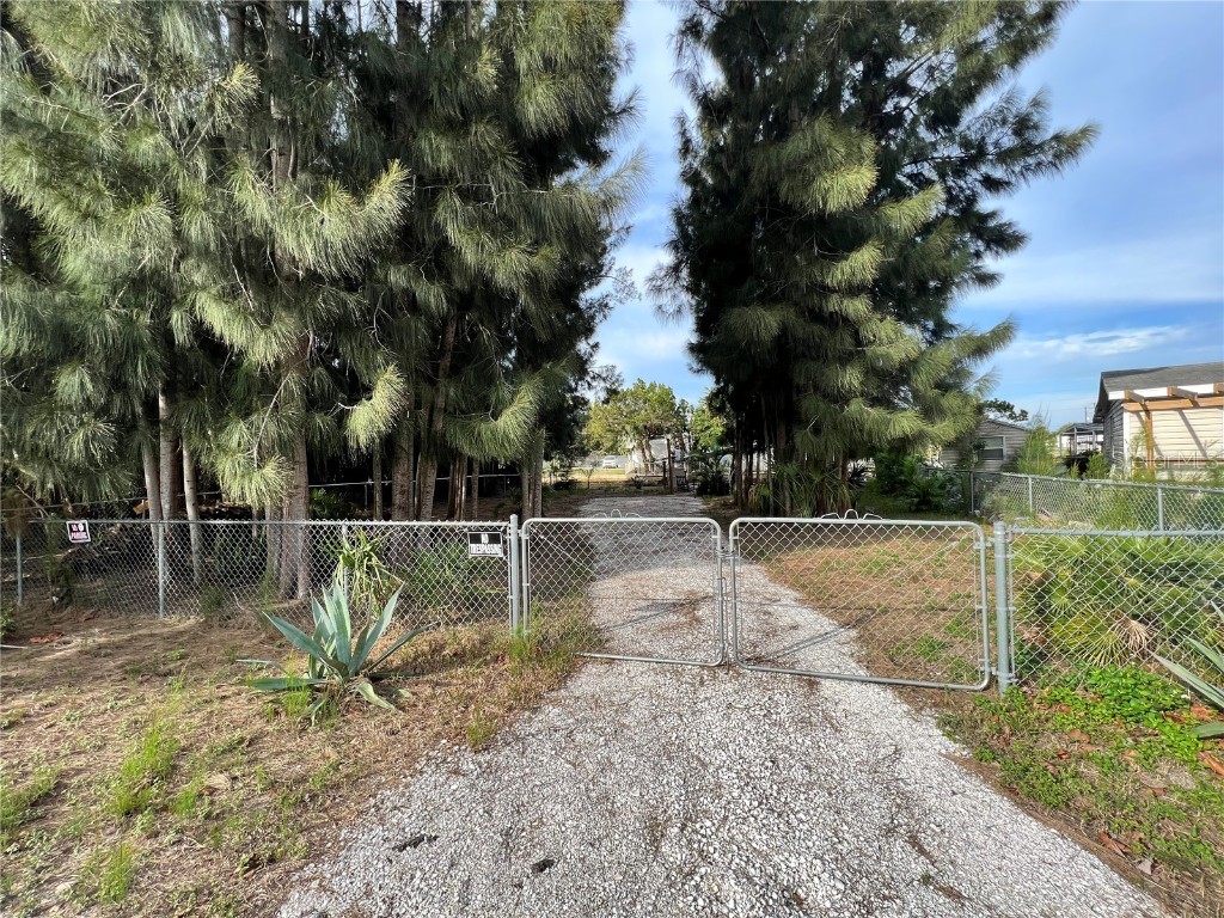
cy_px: 459
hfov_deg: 106.2
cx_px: 612
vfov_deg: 89.9
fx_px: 460
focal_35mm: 13
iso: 32
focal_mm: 1.57
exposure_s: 1/513
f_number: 1.8
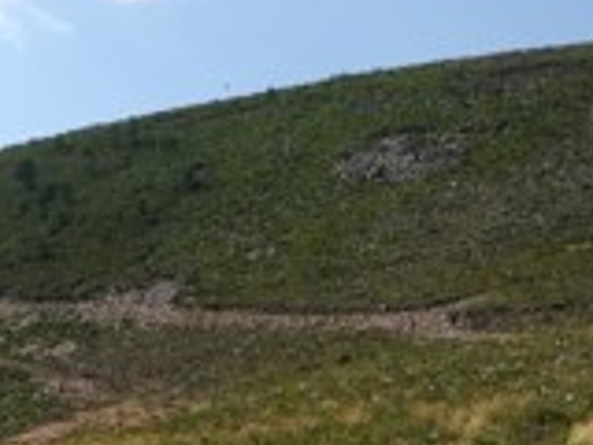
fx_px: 1388
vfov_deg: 17.7
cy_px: 462
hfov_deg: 24.0
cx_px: 178
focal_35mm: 81
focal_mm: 3.83
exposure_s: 1/1087
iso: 50
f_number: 2.2
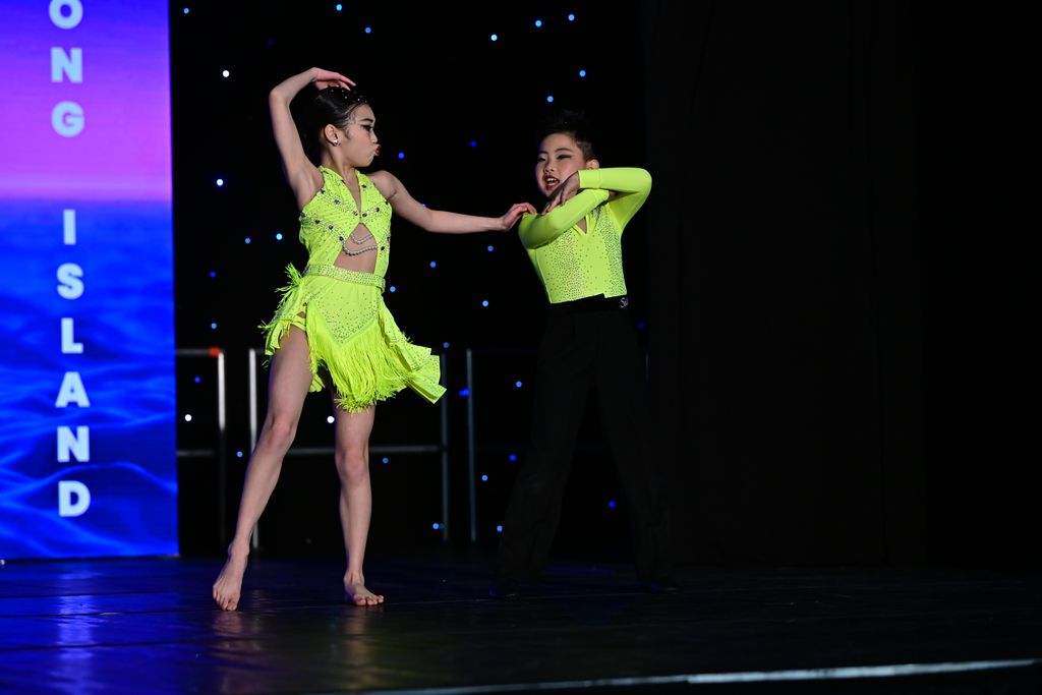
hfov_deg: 17.8
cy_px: 348
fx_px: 3329
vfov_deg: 11.9
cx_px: 521
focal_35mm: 115
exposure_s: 1/800
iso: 2000
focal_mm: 115
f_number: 4
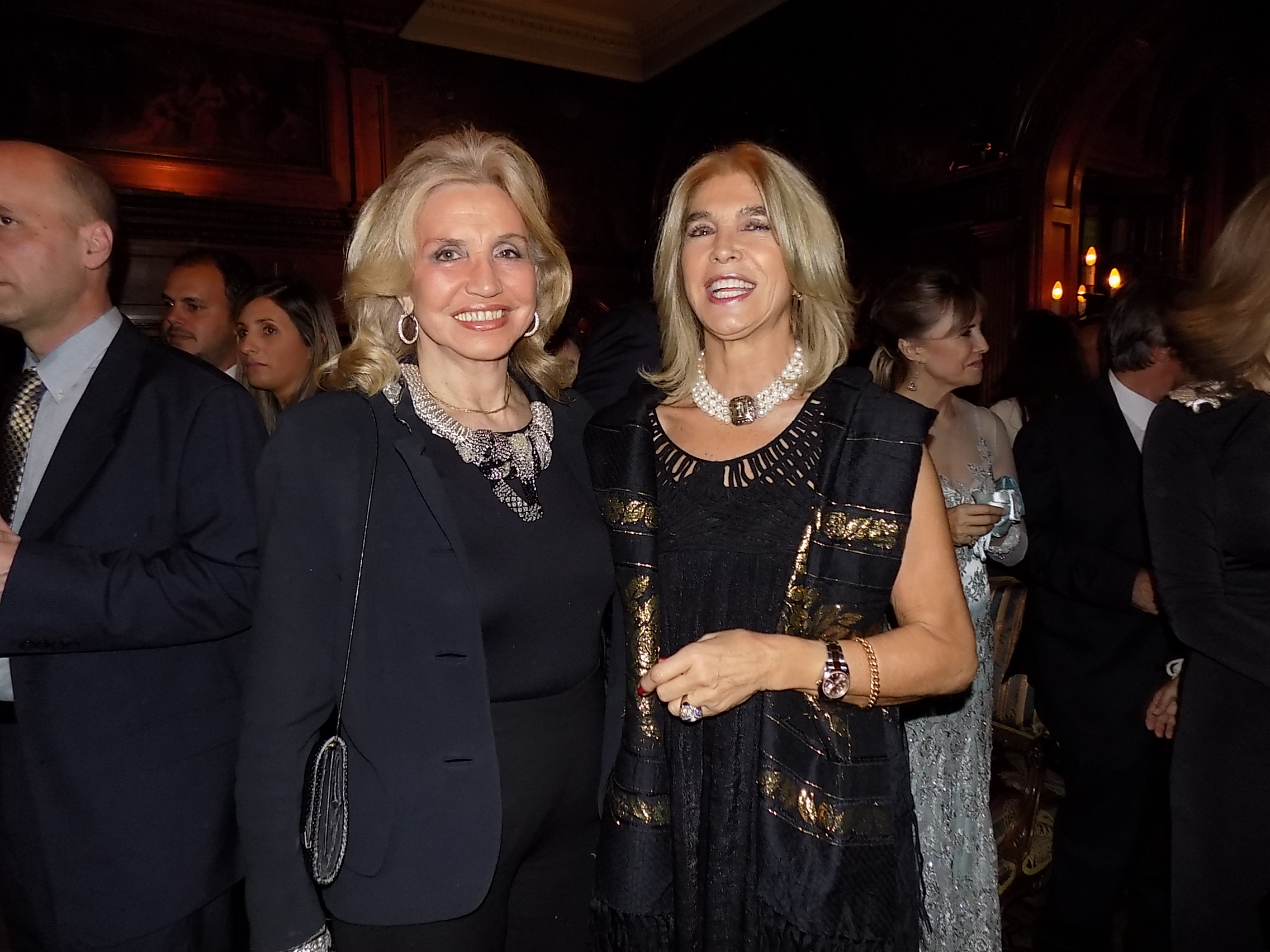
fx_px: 844
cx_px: 635
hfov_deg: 73.9
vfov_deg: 58.9
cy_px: 476
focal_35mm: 23
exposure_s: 1/30
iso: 200
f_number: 3.1
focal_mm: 4
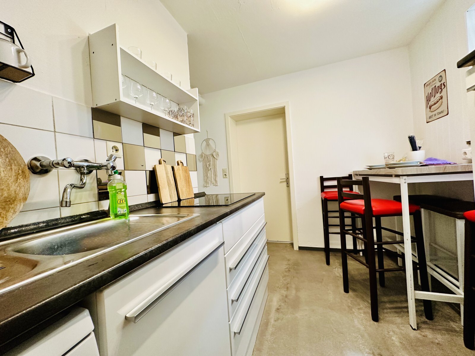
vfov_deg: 85.7
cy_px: 178
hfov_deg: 102.1
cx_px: 238
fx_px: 192
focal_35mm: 14
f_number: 2.2
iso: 250
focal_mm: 2.22
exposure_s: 1/100
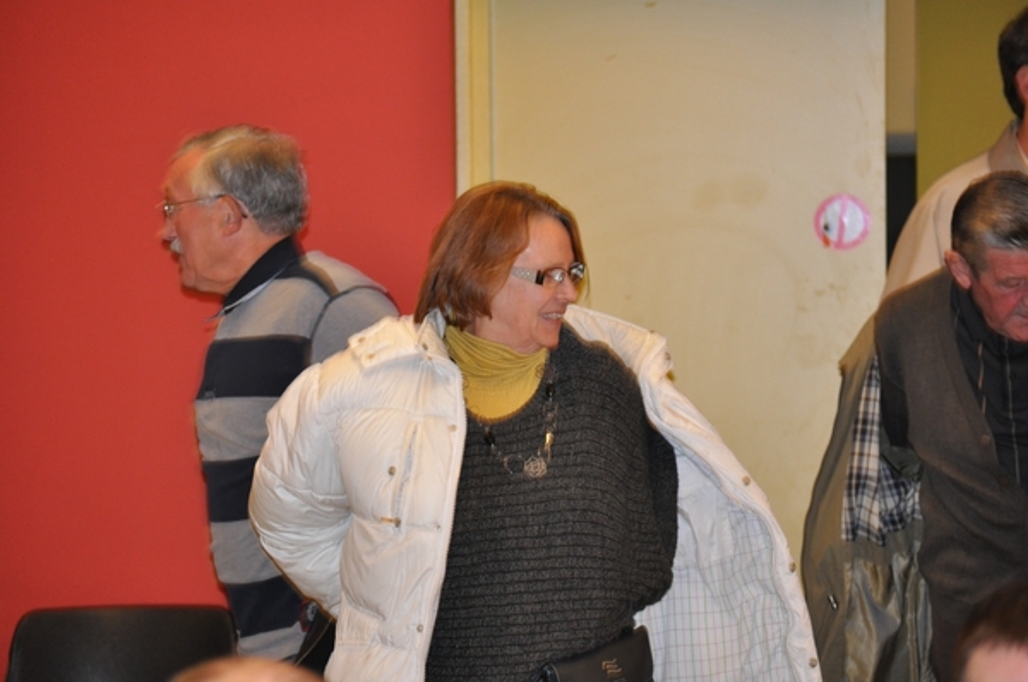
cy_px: 341
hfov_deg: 13.4
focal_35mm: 153
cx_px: 514
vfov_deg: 8.9
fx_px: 4362
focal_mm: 102
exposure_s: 1/60
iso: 800
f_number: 4.5
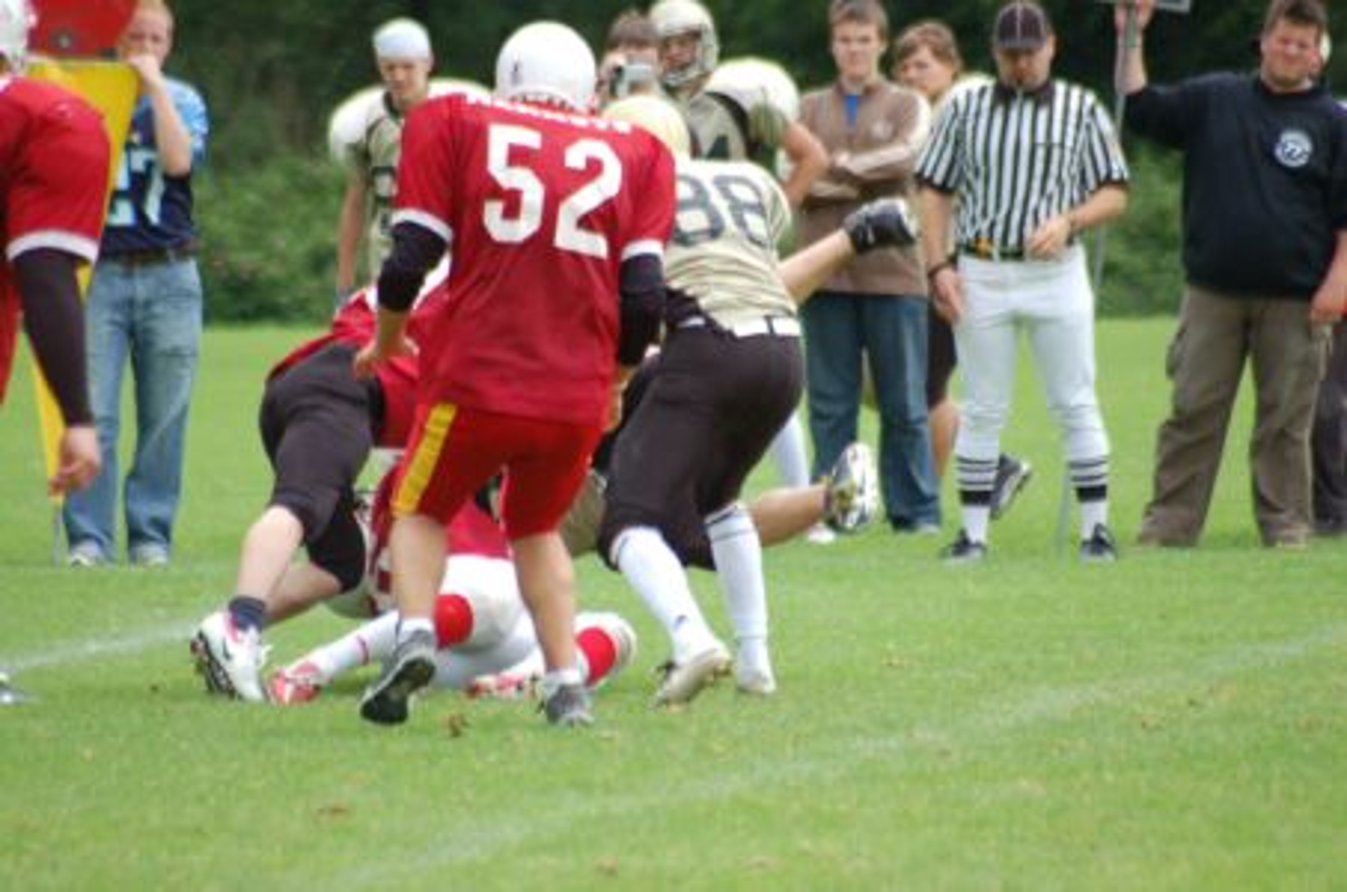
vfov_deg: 3.0
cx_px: 674
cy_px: 446
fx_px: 16802
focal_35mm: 450
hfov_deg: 4.6
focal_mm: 300
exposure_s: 1/640
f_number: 5.6
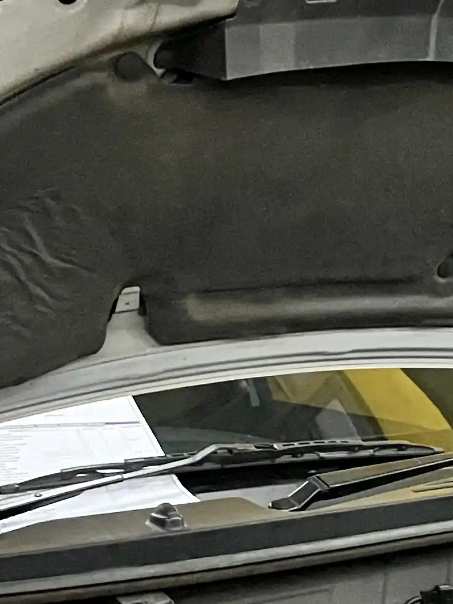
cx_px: 925
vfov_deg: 19.6
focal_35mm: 100
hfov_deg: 12.8
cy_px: 329
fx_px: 1745
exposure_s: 1/50
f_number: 1.6
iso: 400
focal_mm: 5.1
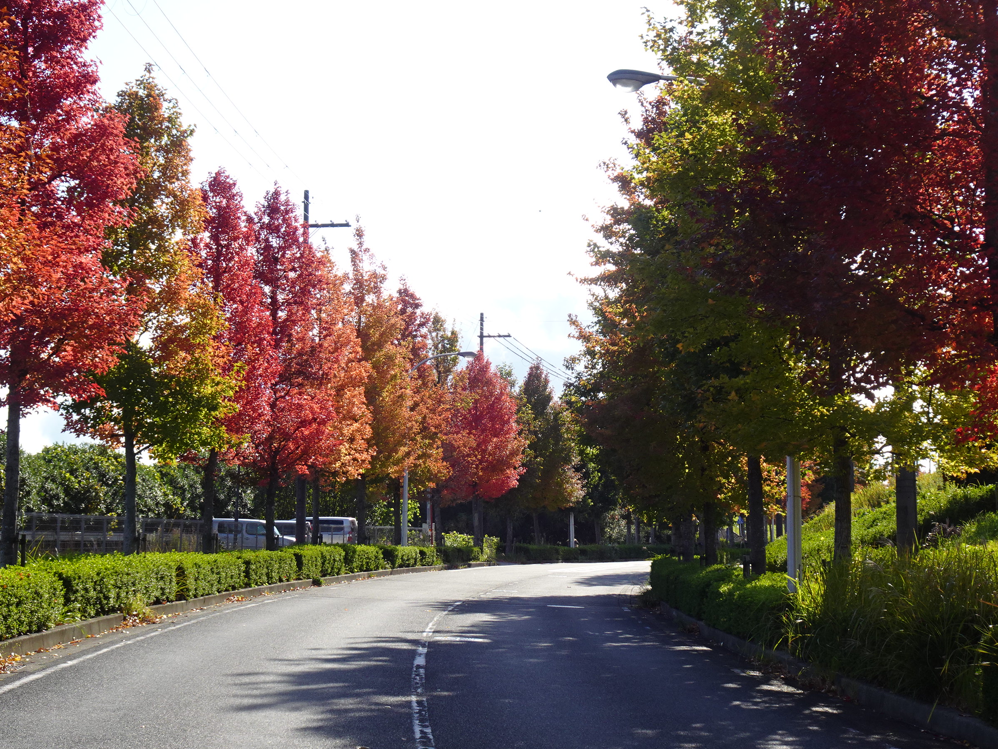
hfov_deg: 29.0
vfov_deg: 21.9
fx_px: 1932
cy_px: 375
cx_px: 506
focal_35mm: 67
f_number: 4.5
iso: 80
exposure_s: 1/400
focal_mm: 9.87
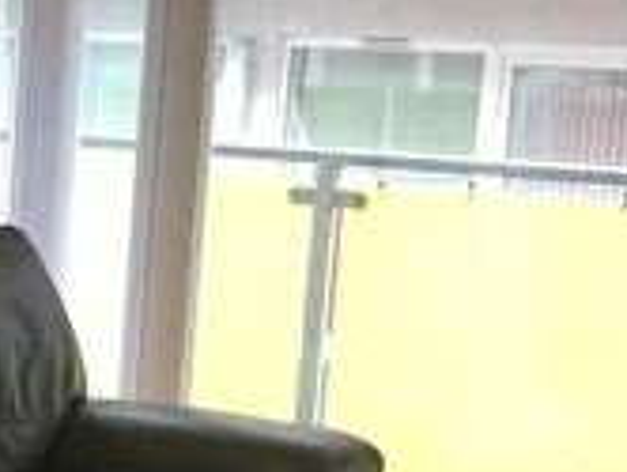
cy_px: 474
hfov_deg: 15.6
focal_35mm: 118
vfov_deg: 12.4
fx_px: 2140
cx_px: -264
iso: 40
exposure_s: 1/33
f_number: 1.8
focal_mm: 4
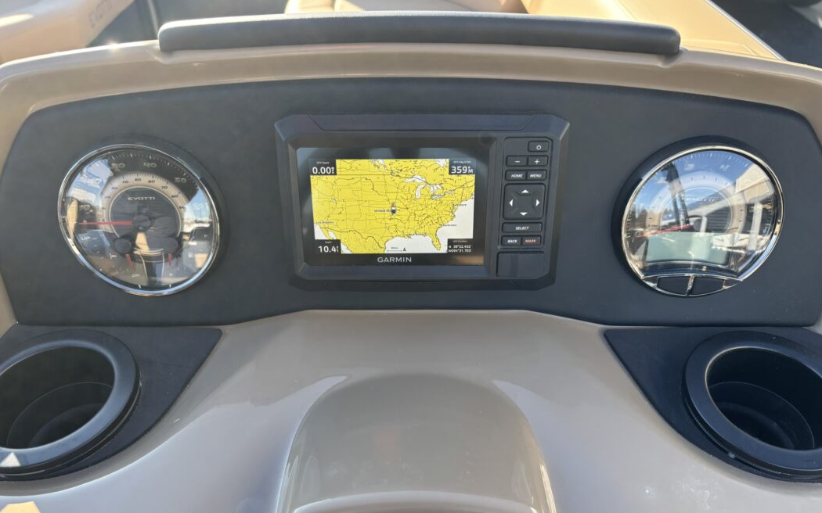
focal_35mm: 28
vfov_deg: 44.4
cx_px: 411
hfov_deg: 66.5
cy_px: 292
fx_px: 627
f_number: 1.6
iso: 50
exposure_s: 1/326
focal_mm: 5.96
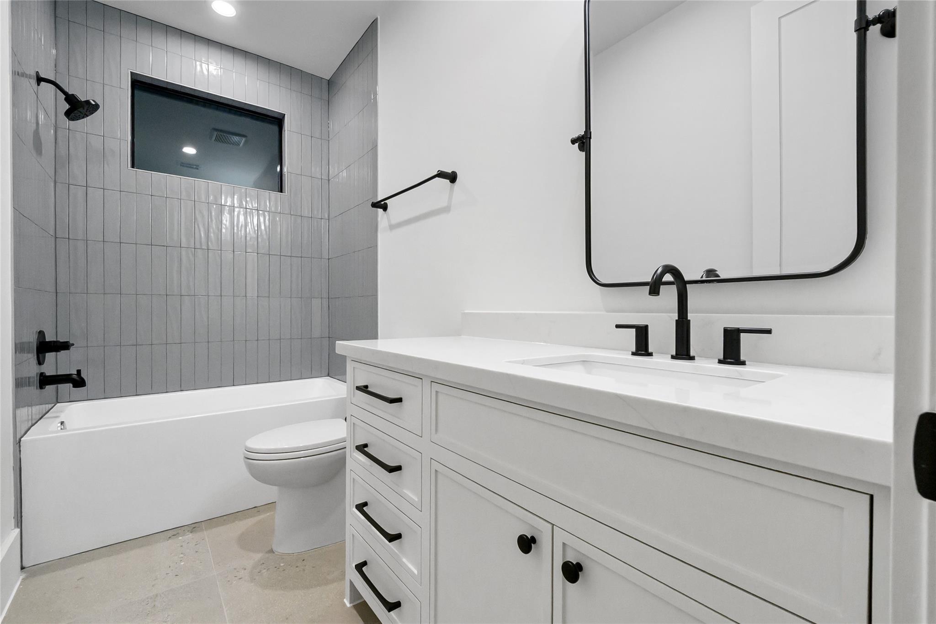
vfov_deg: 77.3
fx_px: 390
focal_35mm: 15
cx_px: 468
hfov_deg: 100.4
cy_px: 312
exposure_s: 1/80
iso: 2500
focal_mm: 10
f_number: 10
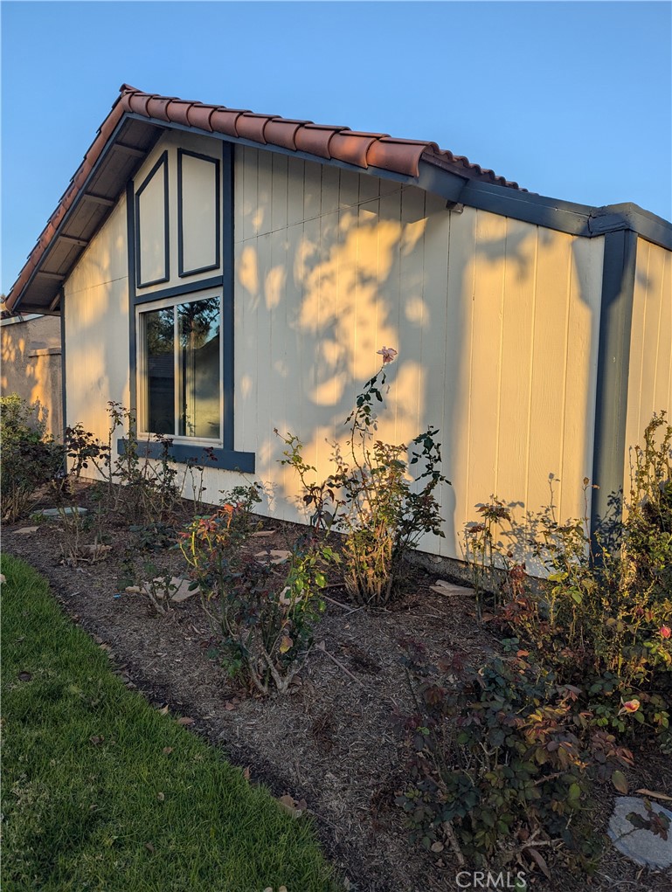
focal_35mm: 24
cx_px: 336
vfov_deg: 71.5
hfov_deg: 56.9
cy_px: 446
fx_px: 620
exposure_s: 1/515
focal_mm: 6.81
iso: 46
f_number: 1.85
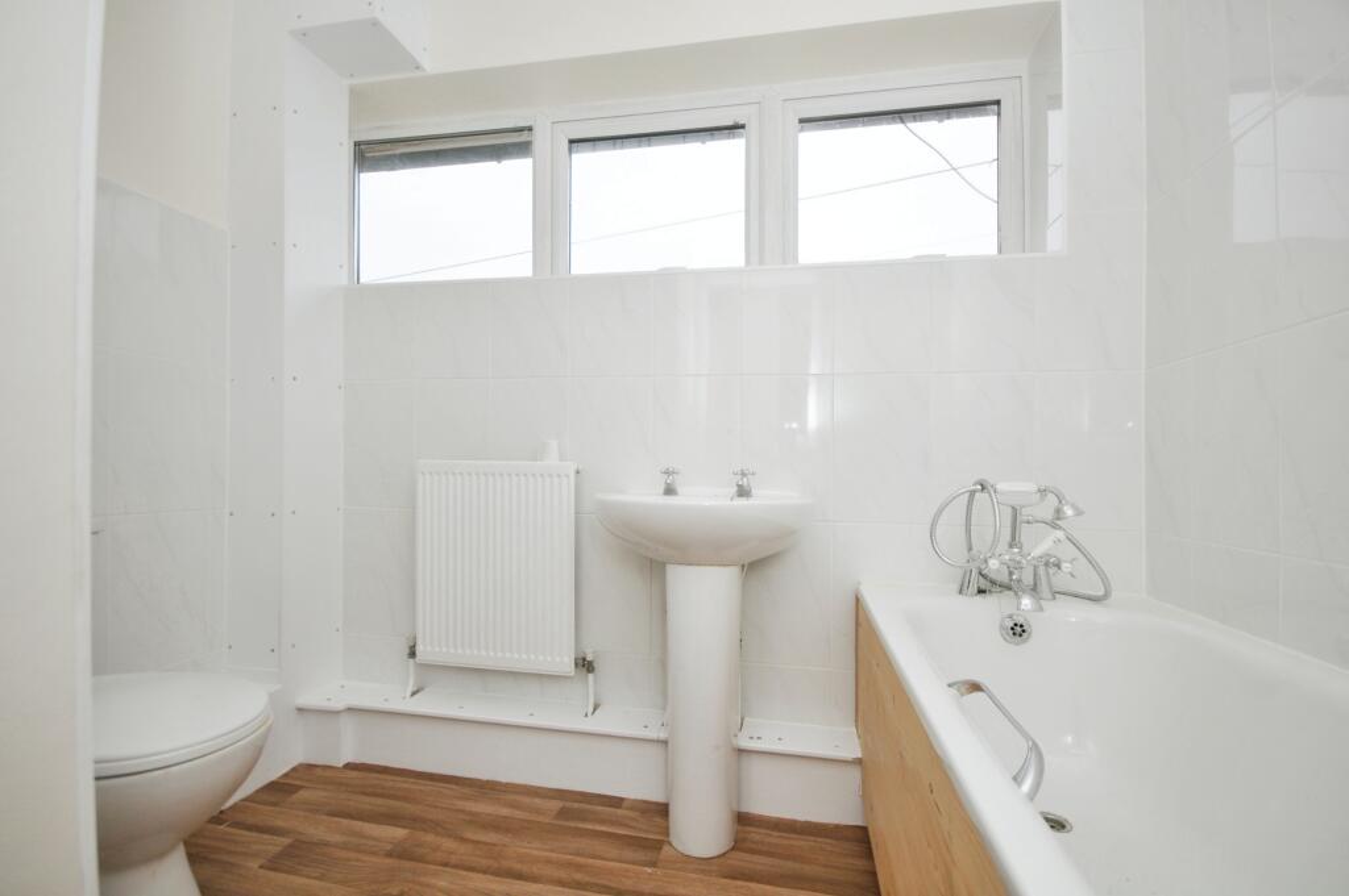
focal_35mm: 15
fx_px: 562
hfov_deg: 100.4
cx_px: 674
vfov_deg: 77.2
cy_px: 448
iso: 200
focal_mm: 10
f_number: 5
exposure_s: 1/60
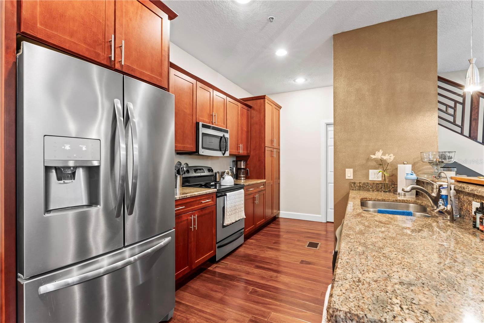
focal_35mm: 17
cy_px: 162
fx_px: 227
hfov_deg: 93.6
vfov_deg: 70.7
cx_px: 242
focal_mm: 16.9
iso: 1000
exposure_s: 4
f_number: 13
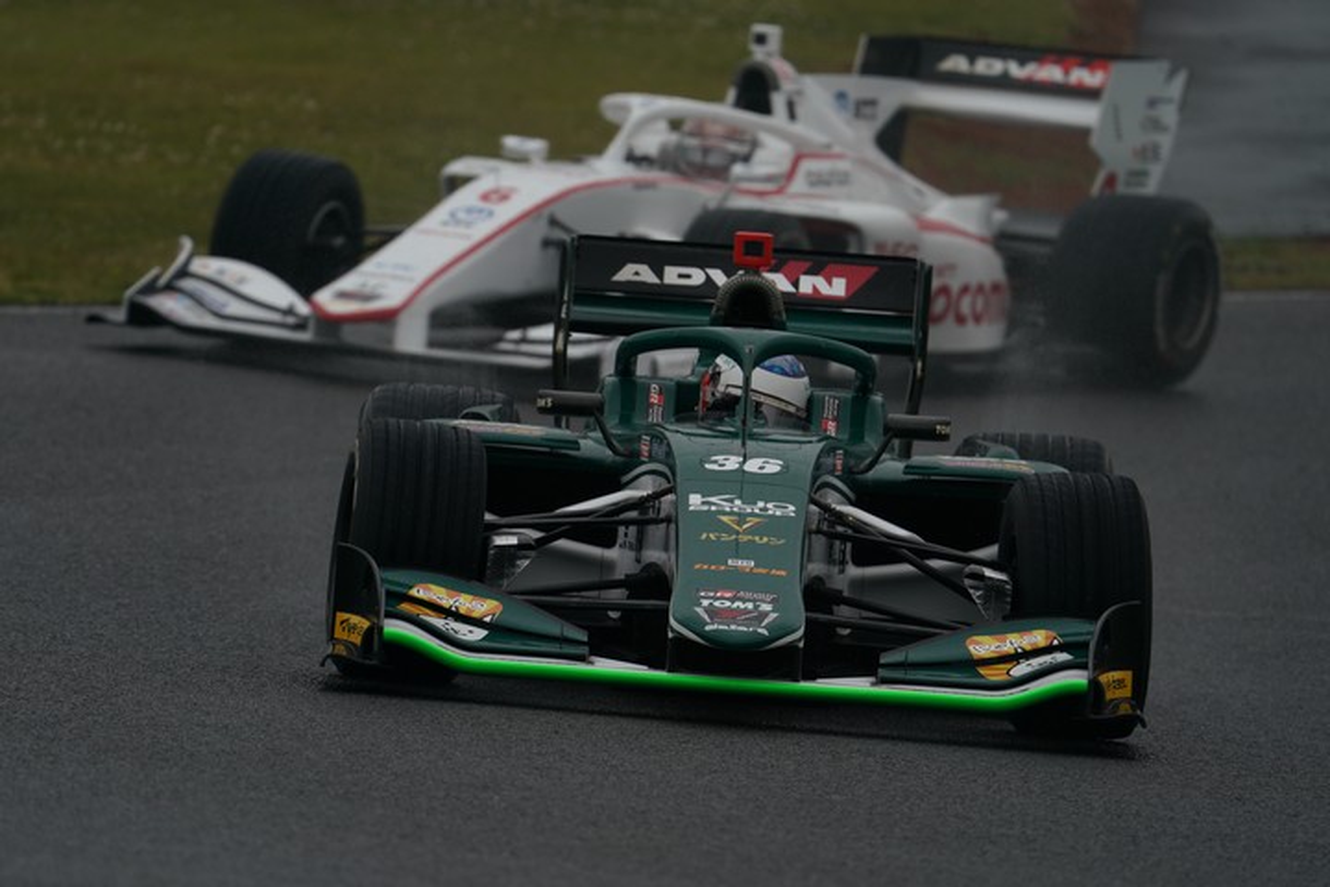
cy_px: 444
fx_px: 22165
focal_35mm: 600
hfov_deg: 3.4
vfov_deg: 2.3
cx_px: 665
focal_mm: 600
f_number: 8
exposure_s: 1/640
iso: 200
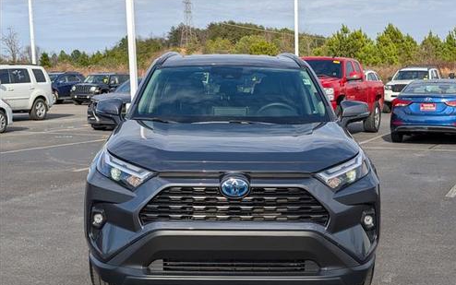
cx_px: 232
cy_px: 170
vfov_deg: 24.4
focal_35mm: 53
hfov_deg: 38.2
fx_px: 659
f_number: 1.68
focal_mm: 6.9
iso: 20
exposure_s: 1/1250
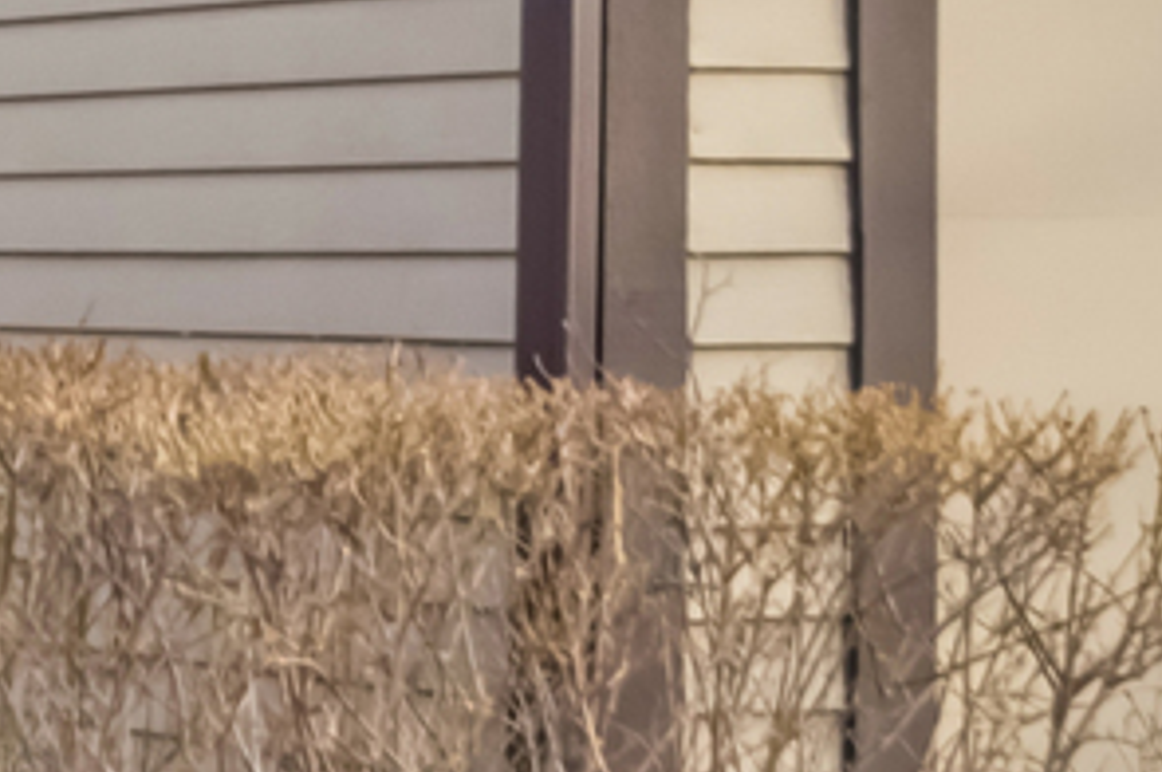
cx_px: -236
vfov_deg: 8.7
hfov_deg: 13.0
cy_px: -429
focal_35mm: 154
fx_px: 4965
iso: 400
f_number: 8
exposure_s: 1/200
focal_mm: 18.8
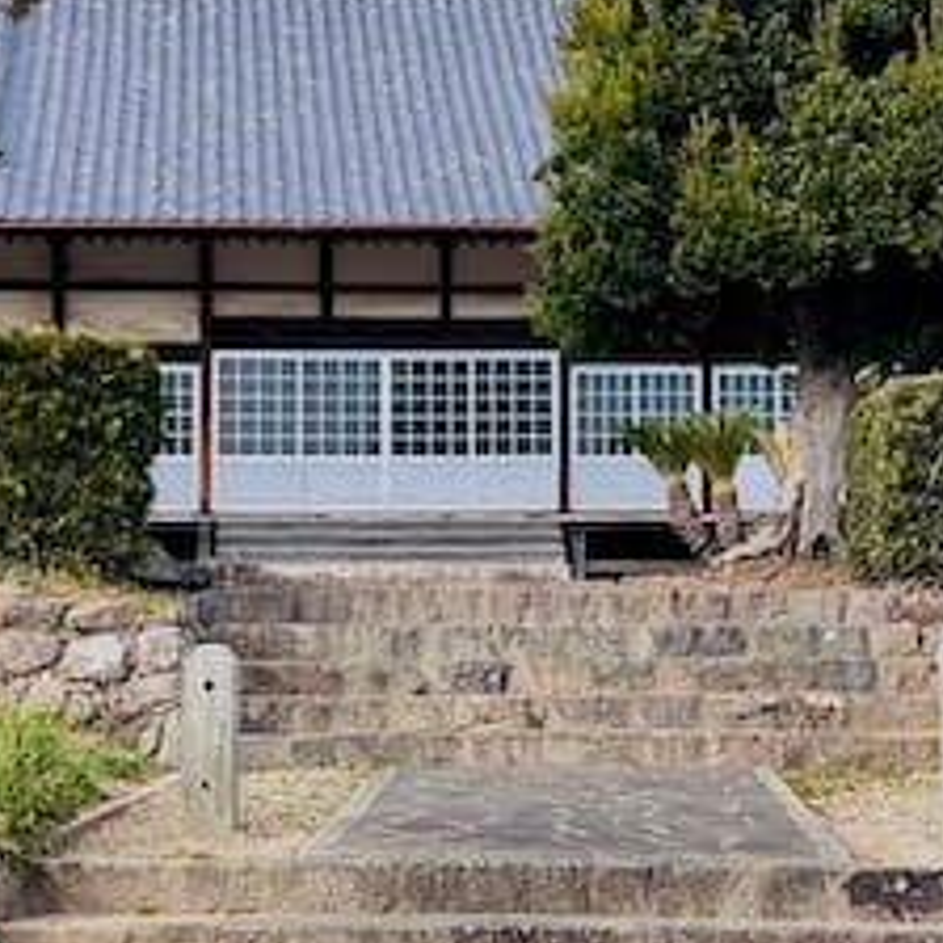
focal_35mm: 82
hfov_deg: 21.1
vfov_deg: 21.1
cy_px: 568
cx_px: 417
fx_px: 2527
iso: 50
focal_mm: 5.7
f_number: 1.5
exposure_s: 1/1838
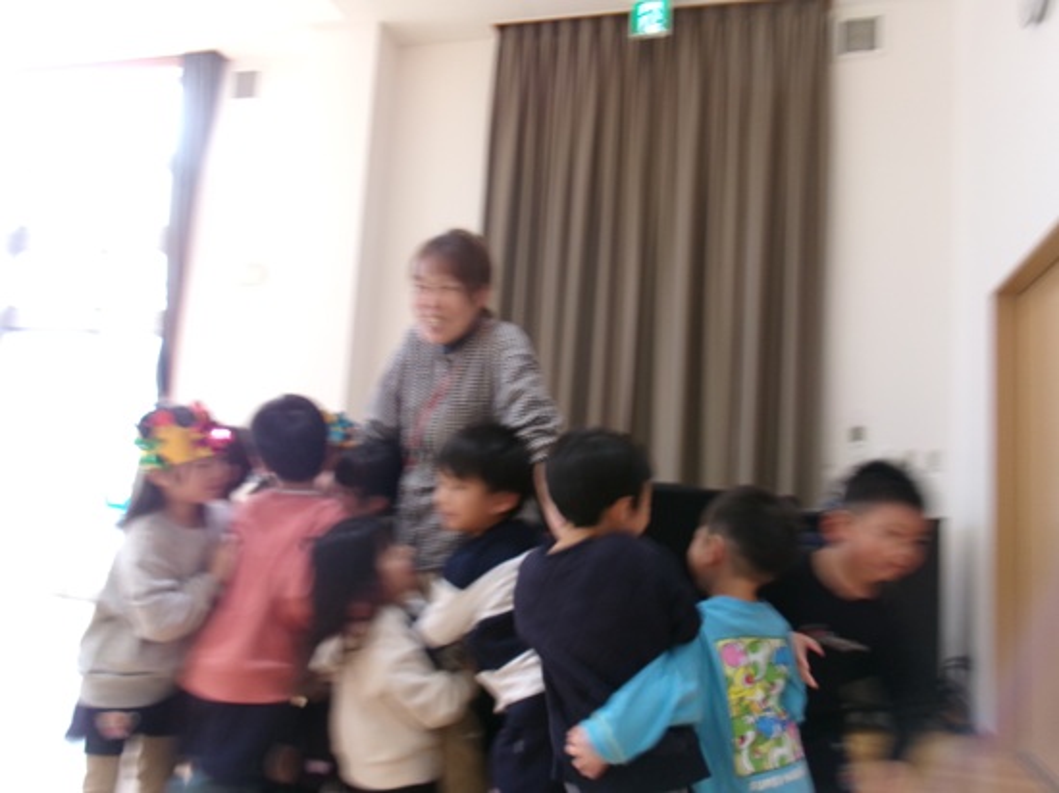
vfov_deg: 49.7
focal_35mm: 28
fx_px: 856
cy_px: 396
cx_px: 530
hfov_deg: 63.5
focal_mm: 5.1
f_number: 3.9
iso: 126
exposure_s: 1/34
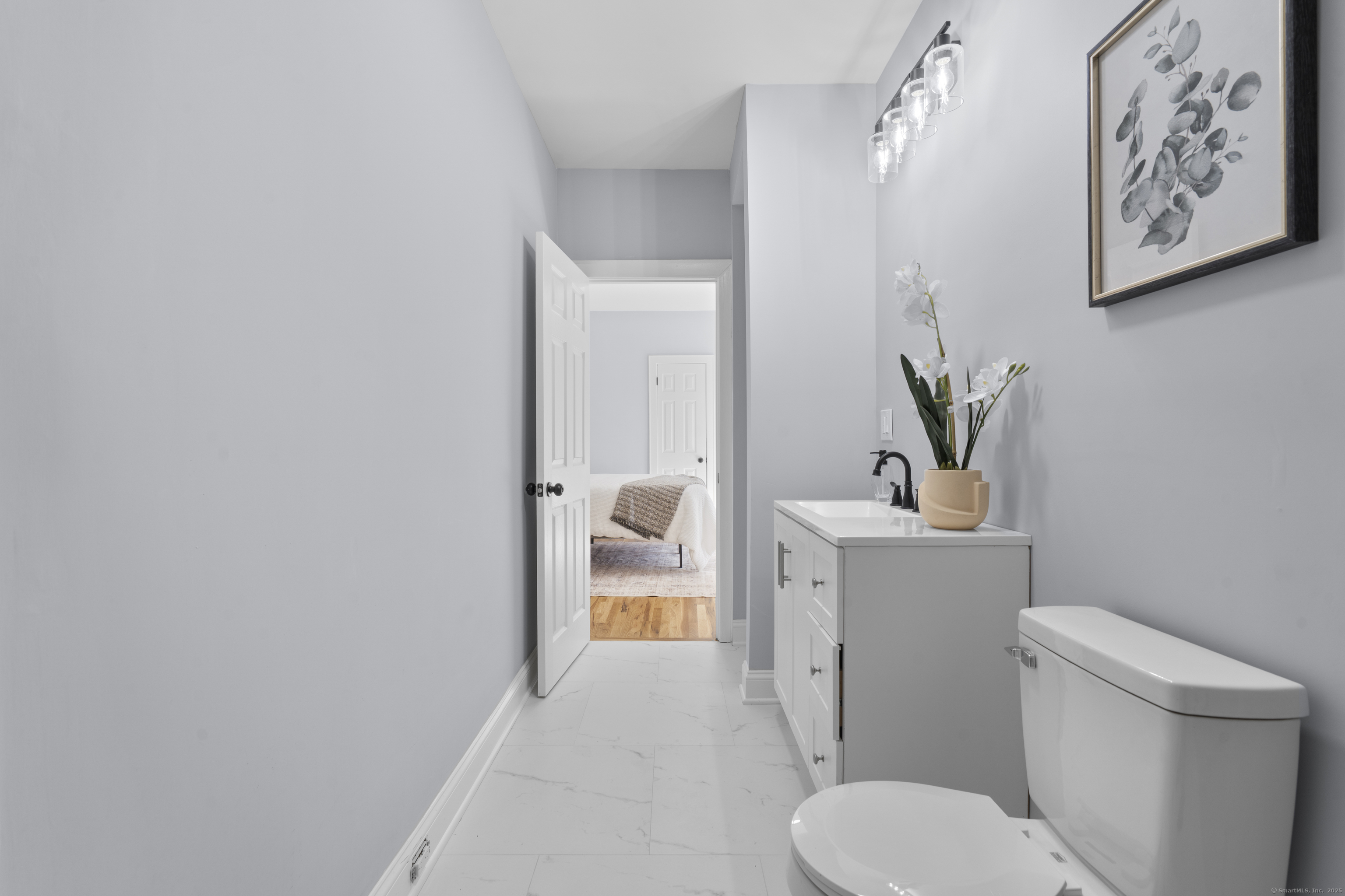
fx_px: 598
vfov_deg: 73.7
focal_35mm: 16
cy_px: 448
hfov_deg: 96.7
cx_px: 672
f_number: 9
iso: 200
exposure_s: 1/1.25
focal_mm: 16
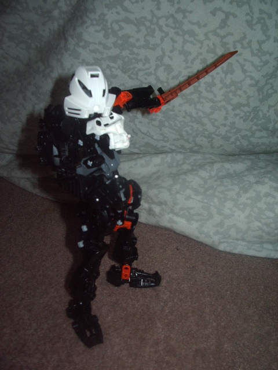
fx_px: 375
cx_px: 139
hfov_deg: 40.7
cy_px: 185
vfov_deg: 52.6
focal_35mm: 35
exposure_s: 1/40
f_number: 4.3
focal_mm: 5.8
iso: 100
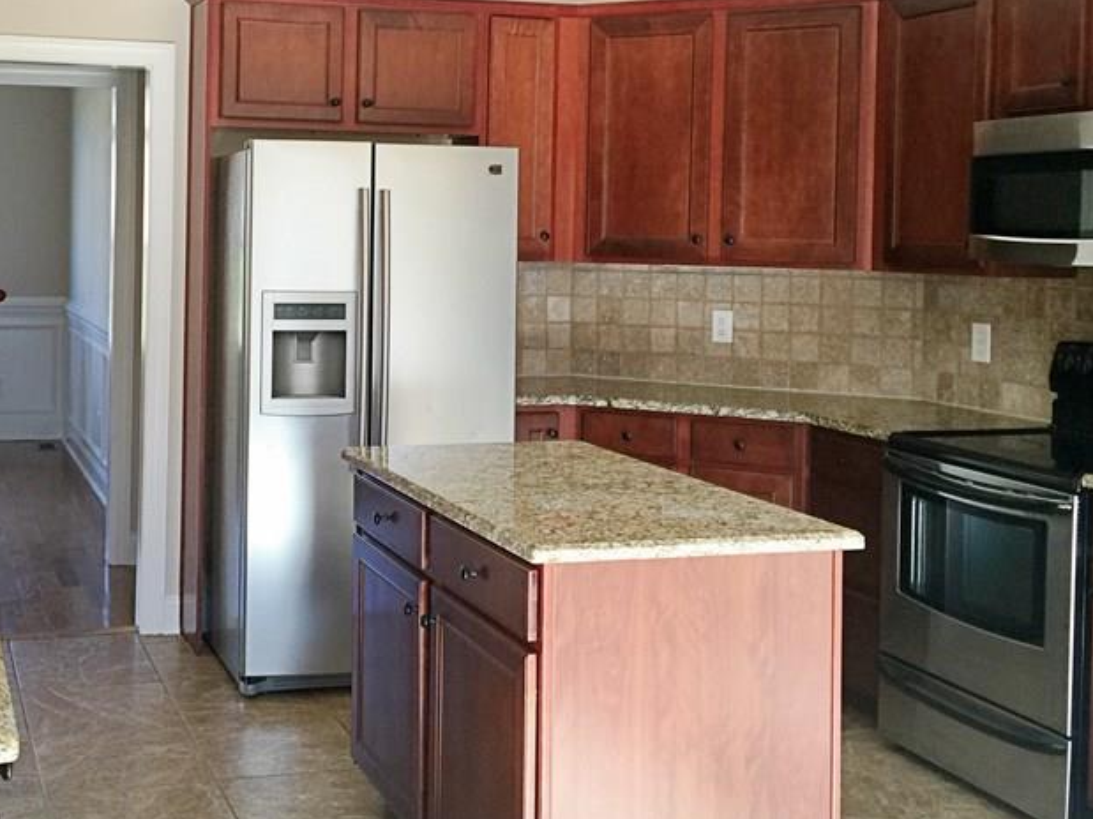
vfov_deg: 30.0
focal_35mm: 48
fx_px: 1515
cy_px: 275
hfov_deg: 38.9
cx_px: 309
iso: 32
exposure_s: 1/40
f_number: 2.2
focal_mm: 4.15
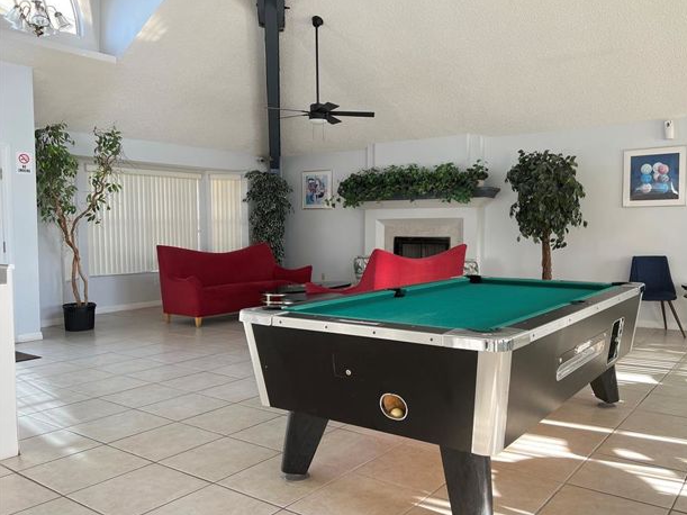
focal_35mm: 30
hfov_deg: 59.7
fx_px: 595
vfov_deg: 46.8
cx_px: 394
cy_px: 255
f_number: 1.5
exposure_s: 1/121
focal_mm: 5.7
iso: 64
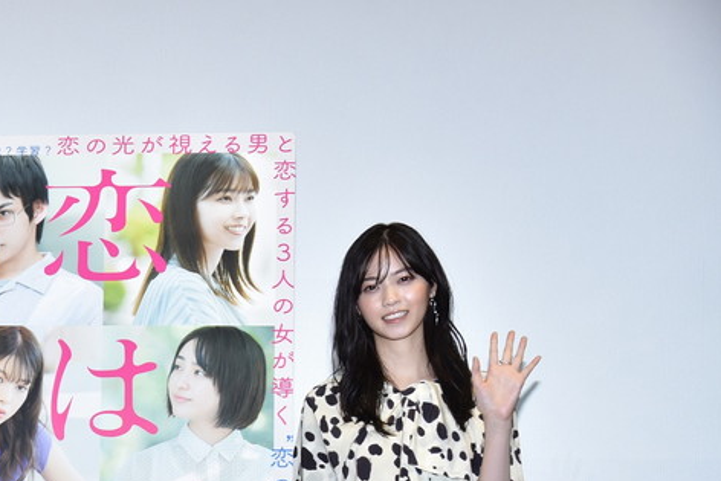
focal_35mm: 106
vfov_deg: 12.7
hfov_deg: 18.7
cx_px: -35
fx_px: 2123
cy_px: 497
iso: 1250
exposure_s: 1/125
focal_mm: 50
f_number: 5.6
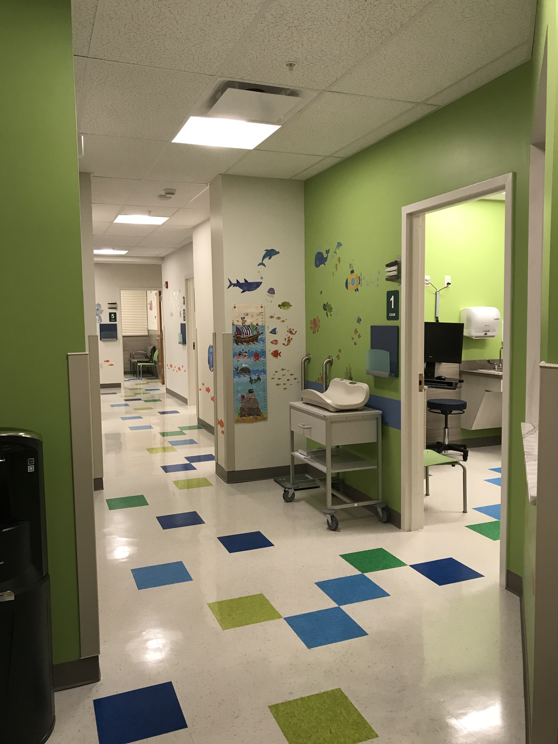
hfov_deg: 49.7
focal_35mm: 28
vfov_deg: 63.4
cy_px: 372
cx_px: 279
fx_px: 602
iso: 32
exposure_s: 1/30
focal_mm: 3.99
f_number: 1.8
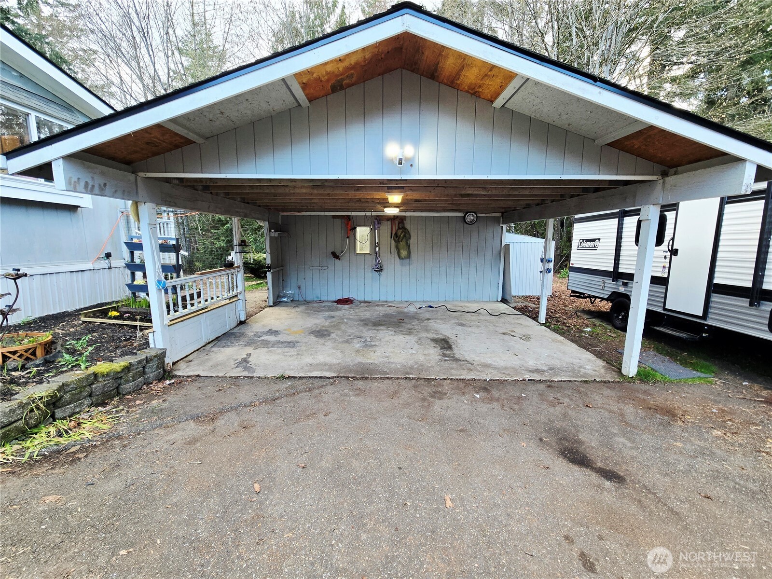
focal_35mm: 13
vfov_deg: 89.9
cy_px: 290
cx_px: 386
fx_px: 290
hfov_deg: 106.2
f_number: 2.2
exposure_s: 1/120
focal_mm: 2.2
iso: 80
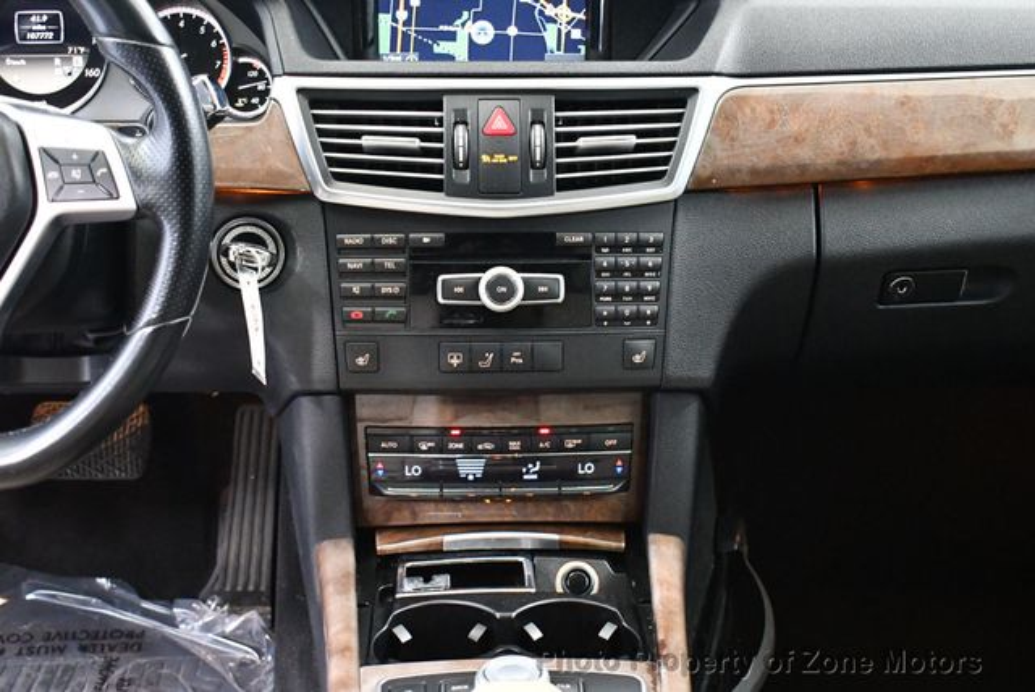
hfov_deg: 38.2
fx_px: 1496
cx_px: 518
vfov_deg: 26.0
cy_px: 346
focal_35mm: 52
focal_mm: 26
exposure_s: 1/60
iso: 7200
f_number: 4
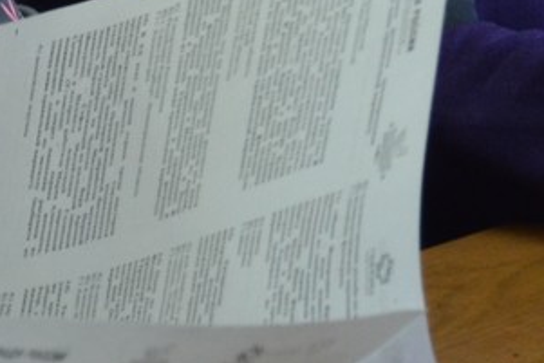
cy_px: -394
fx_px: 5639
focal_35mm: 373
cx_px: 222
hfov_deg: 5.5
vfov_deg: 3.7
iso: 800
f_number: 5
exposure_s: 1/40
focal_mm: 50
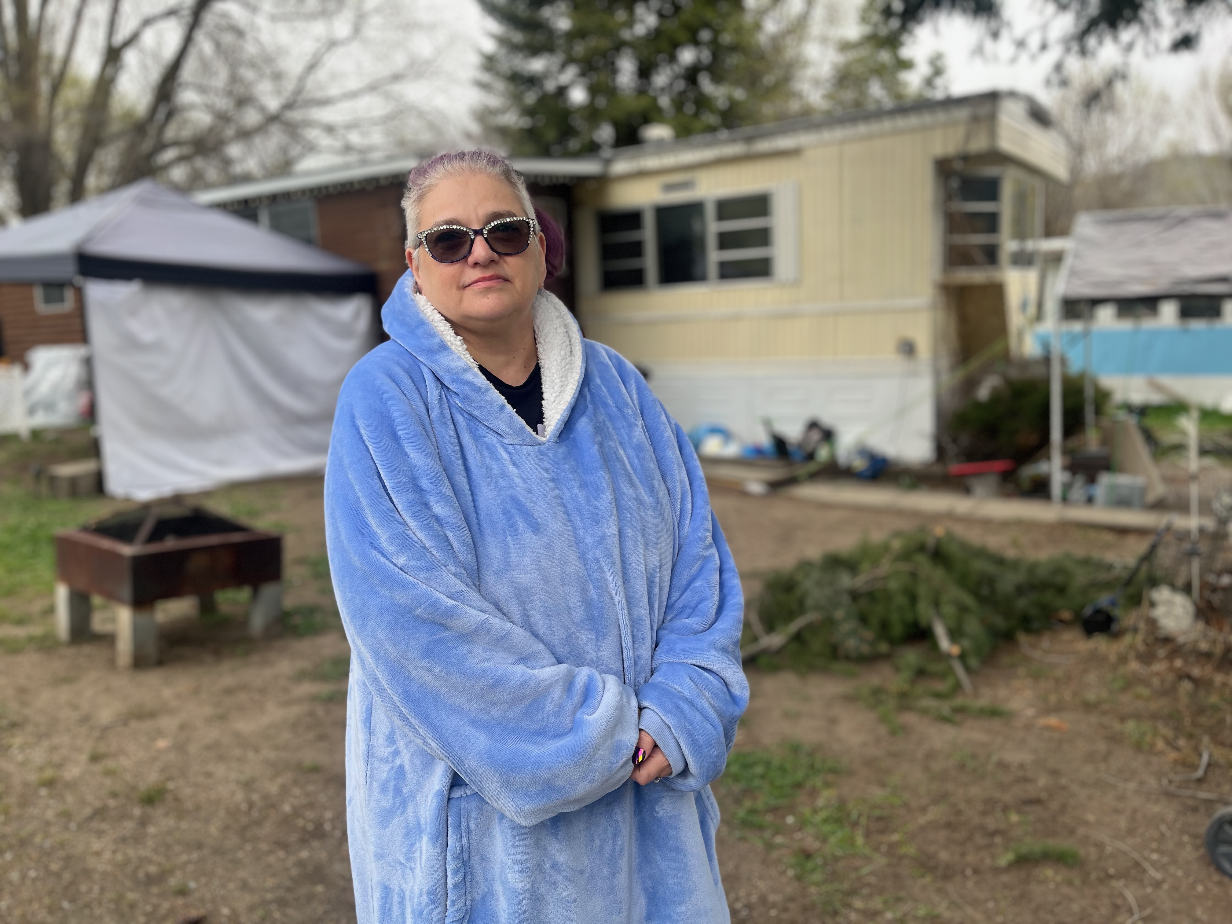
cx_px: 616
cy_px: 462
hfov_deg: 67.3
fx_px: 925
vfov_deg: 53.1
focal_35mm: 26
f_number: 1.6
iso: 50
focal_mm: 5.1
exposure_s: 1/558
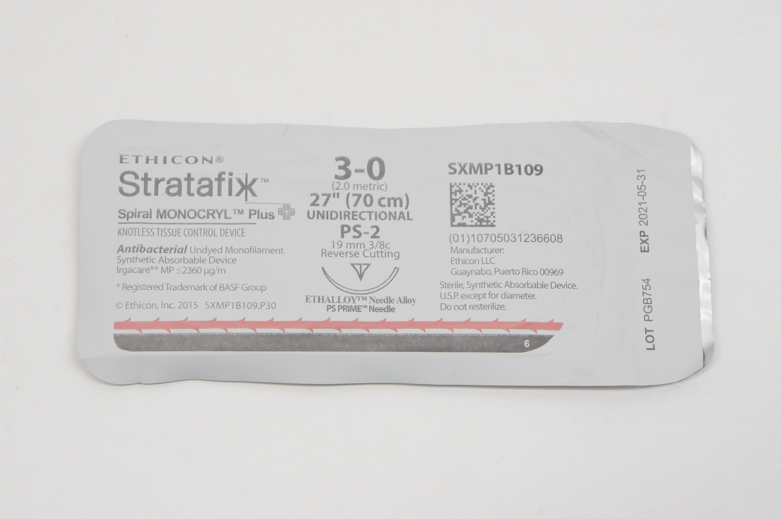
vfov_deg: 16.5
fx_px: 1788
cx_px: 390
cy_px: 260
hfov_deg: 24.6
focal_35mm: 82
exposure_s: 1/125
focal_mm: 55
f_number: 7.1
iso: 800
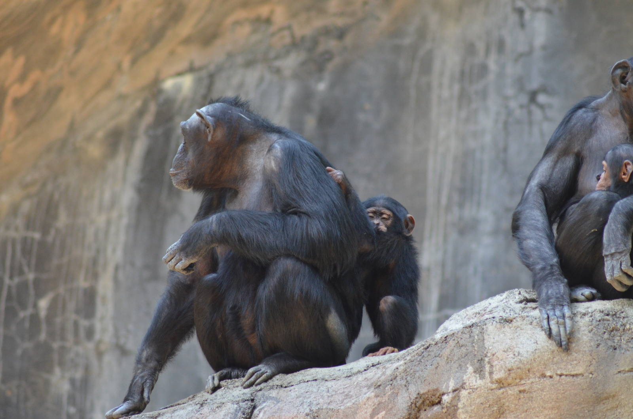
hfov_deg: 5.5
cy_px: 210
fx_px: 6581
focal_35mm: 375
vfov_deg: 3.7
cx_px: 316
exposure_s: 1/400
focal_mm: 250
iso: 1600
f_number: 5
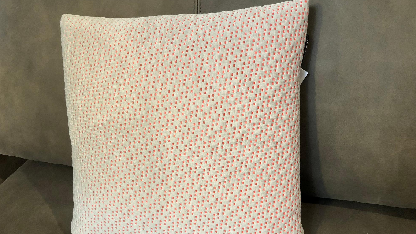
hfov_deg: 62.6
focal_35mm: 31
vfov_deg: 37.7
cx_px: 209
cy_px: 133
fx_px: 342
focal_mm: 3.99
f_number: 1.8
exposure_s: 1/14
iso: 100
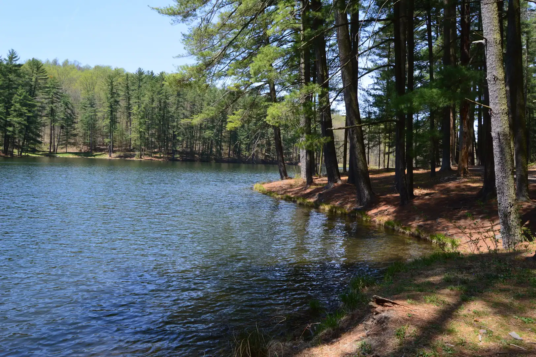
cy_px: 178
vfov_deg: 47.9
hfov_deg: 67.4
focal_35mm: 27
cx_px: 268
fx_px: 402
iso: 400
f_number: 10
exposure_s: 1/250
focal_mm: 18
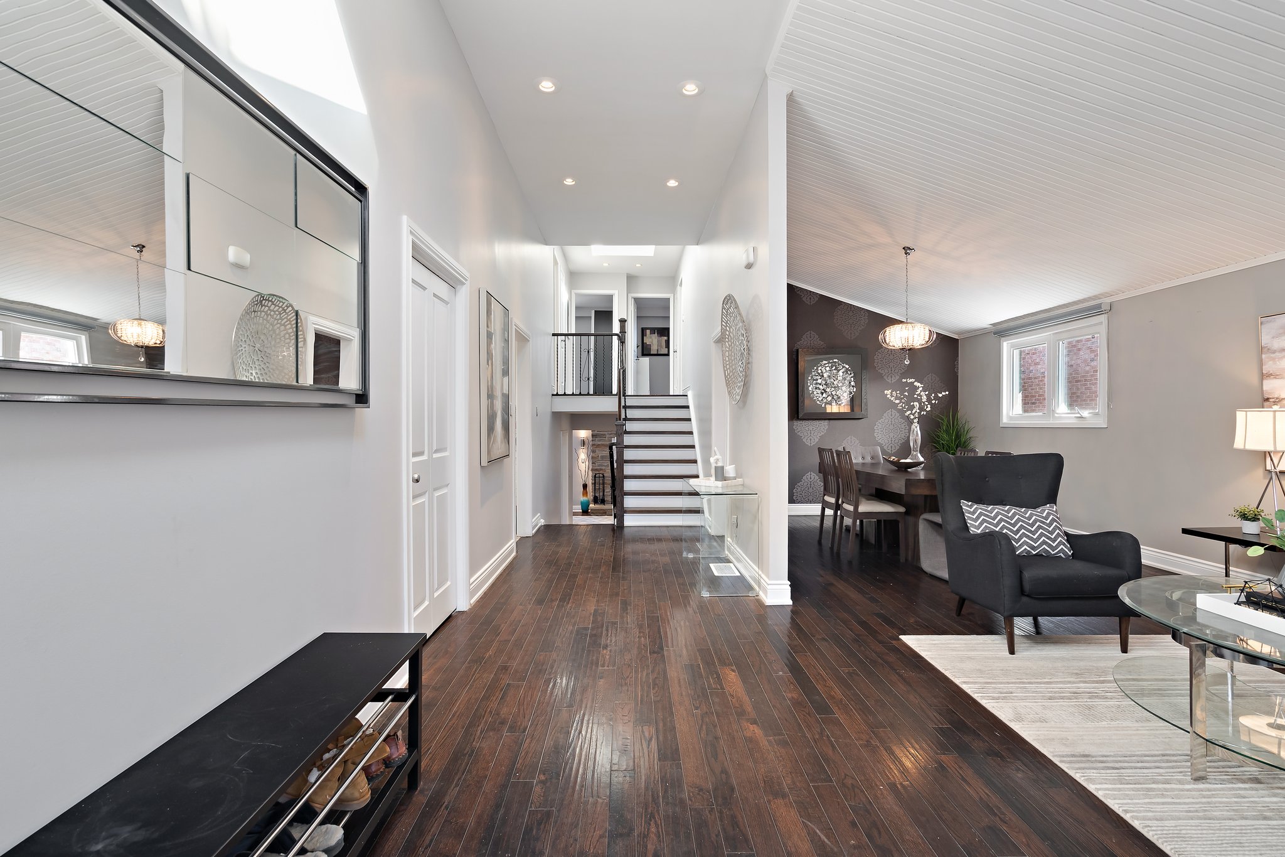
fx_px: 571
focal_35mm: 16
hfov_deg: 96.7
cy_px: 428
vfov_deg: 73.7
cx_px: 642
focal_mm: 16
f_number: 8
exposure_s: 1/2.5
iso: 640
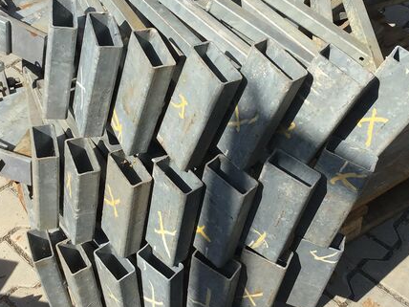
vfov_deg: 25.1
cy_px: 99
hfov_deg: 33.2
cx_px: 225
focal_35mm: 58
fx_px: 685
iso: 25
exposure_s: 1/1148
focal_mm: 3.3
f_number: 2.4
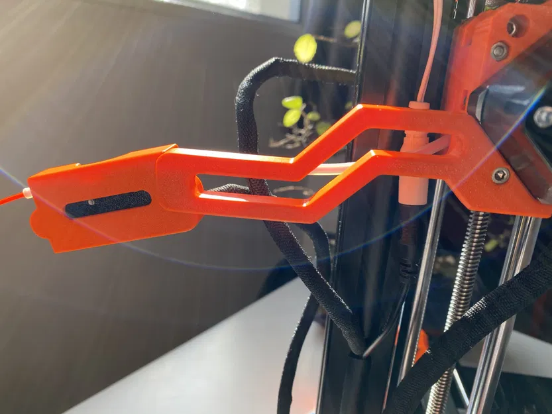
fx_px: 415
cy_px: 207
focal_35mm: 26
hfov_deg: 67.3
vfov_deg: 53.1
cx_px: 276
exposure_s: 1/340
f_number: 1.8
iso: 32
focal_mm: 4.25
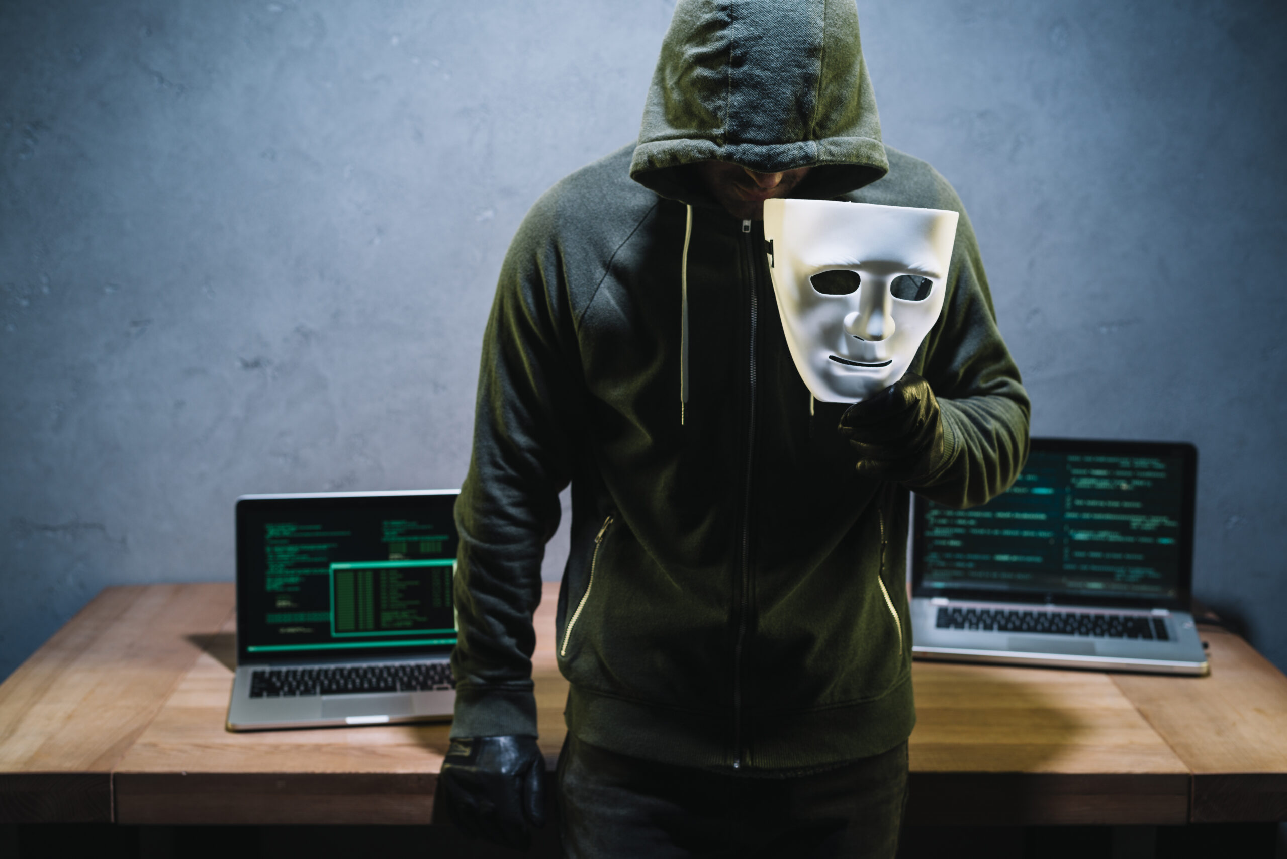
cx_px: 644
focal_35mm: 50
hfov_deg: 39.6
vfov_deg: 27.0
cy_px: 430
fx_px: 1788
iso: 100
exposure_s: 1/80
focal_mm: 50
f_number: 4
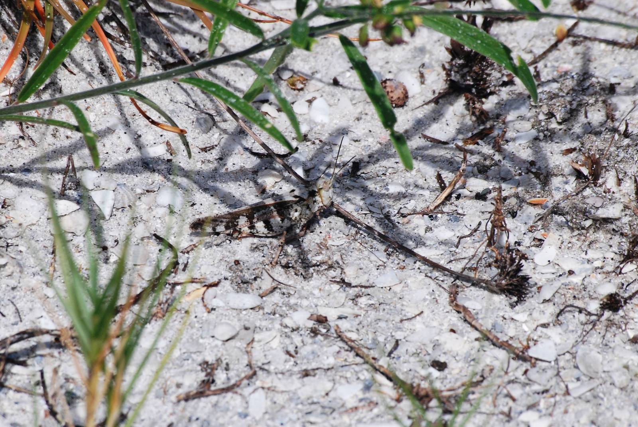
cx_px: 319
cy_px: 214
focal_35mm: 450
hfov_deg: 4.6
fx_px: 7984
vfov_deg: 3.1
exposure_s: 1/500
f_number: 11
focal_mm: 300
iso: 400
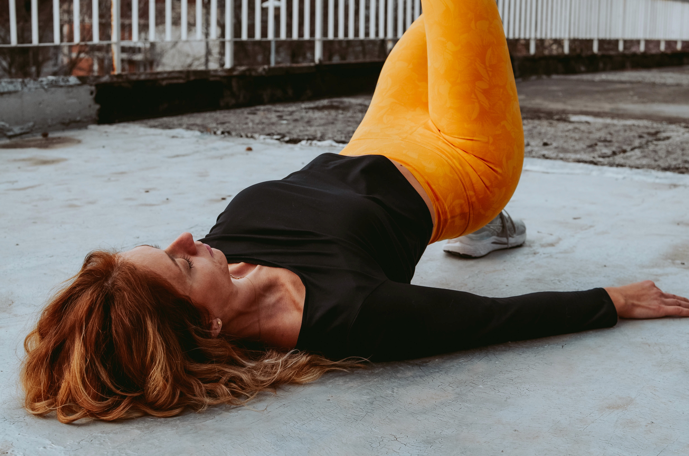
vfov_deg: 25.6
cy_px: 228
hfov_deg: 37.9
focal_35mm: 52
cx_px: 344
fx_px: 1003
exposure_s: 1/1250
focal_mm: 35
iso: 250
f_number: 5
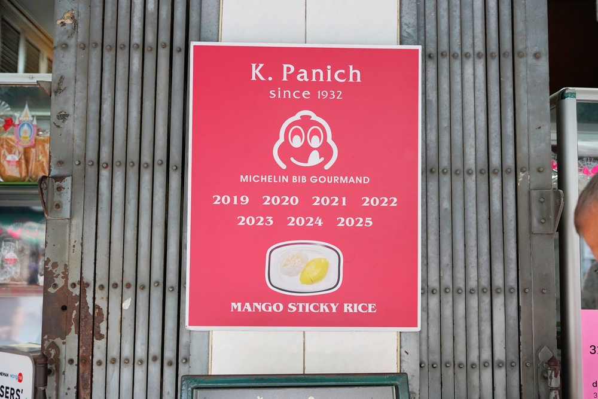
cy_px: 200
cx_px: 299
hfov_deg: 50.3
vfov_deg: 34.8
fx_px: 636
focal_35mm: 38
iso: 1000
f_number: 4
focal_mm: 38.3
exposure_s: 1/160
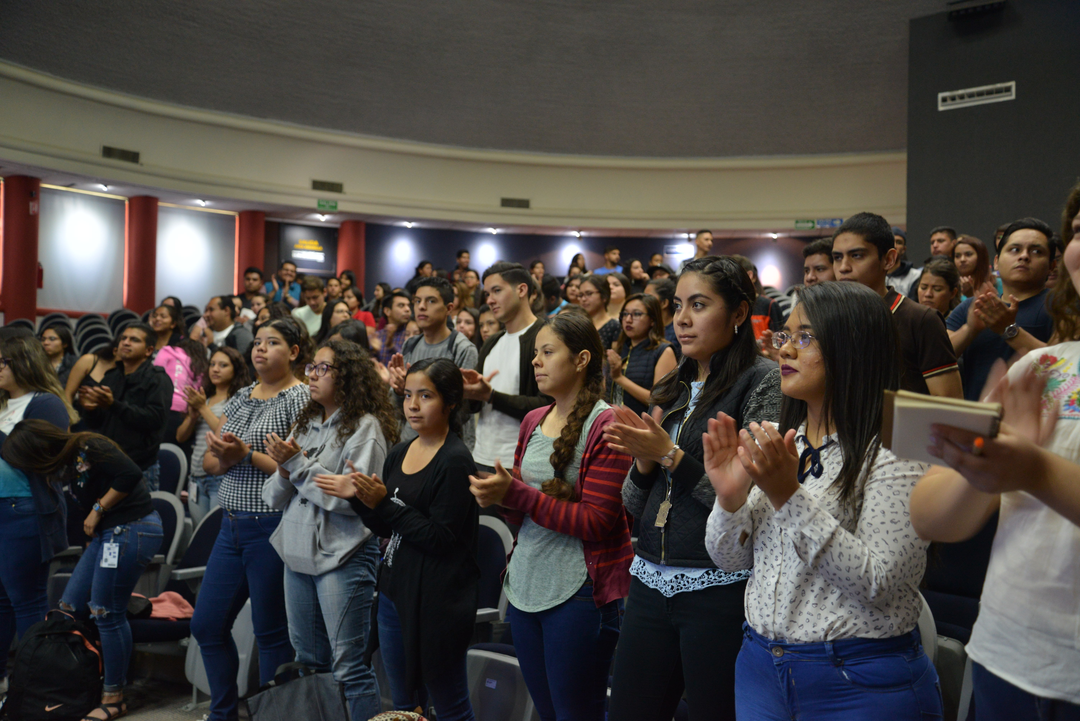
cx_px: 540
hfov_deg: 54.4
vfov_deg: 37.9
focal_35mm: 35
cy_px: 360
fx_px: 1050
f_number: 4
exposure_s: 1/30
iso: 1100
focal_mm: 35
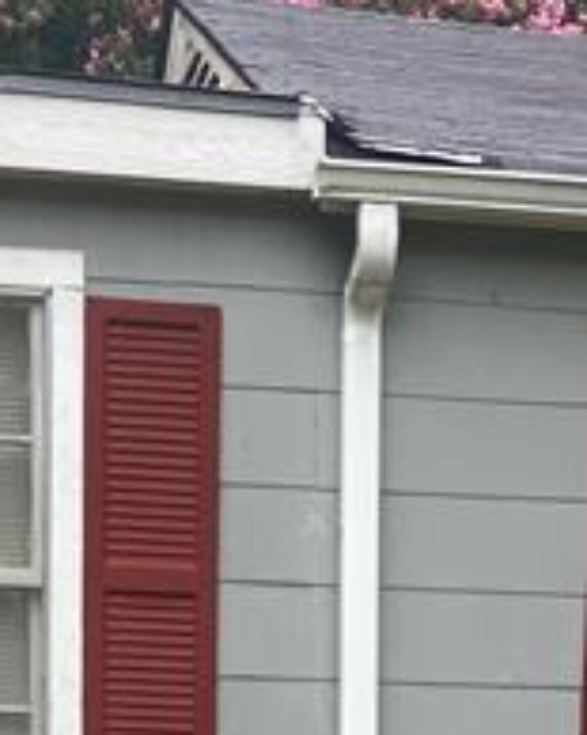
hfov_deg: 14.2
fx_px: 2347
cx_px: 405
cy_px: 1186
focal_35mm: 108
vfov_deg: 15.9
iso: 32
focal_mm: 3.99
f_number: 1.8
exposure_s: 1/552
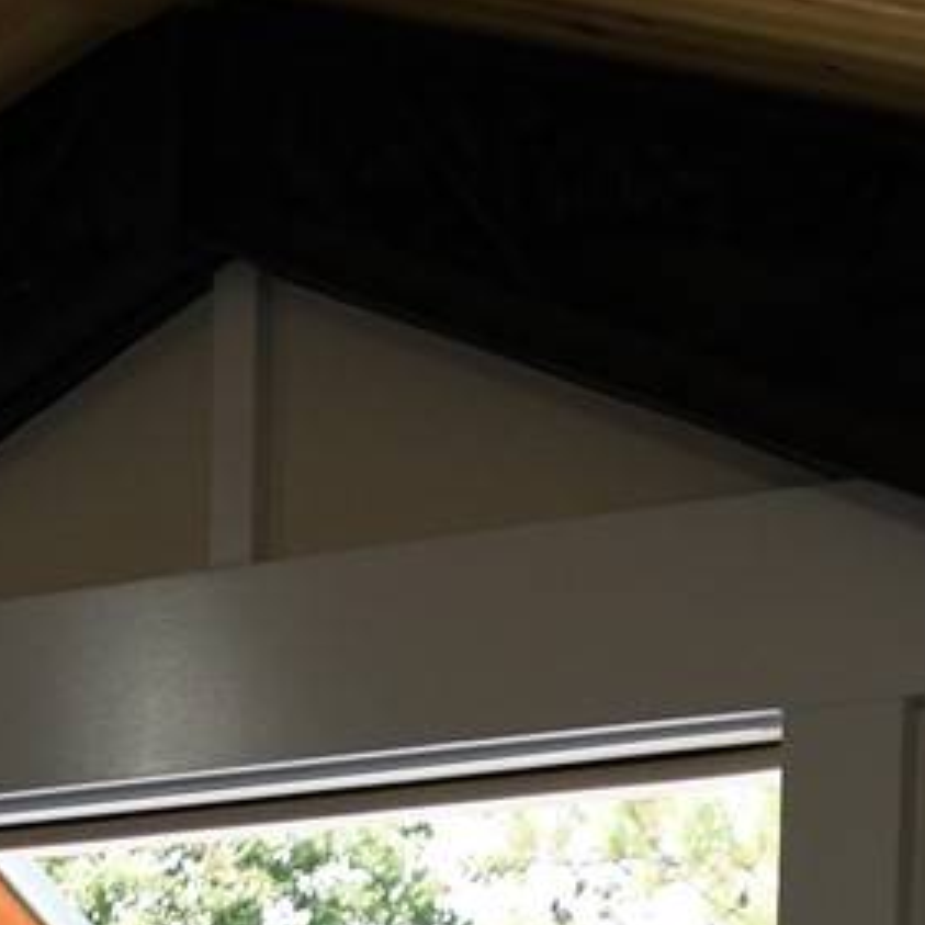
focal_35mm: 157
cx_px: 168
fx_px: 4749
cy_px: 1957
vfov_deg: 10.1
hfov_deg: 11.1
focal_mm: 17
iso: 100
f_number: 3.2
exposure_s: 1/200
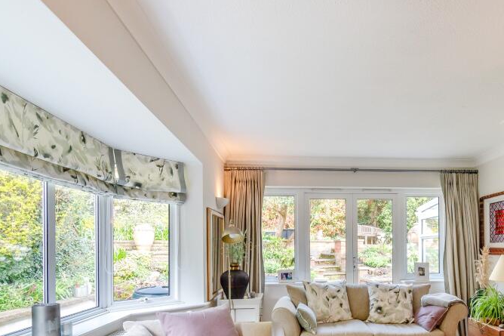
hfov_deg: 74.4
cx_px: 323
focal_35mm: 23
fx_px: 322
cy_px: 244
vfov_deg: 53.1
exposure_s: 1/20
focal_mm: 10
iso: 200
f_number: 8
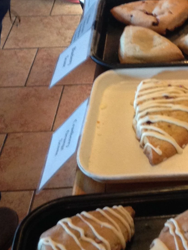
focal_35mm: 98
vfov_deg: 19.2
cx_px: 256
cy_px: -29
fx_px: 710
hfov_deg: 14.4
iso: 160
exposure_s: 1/20
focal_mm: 4.12
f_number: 2.4
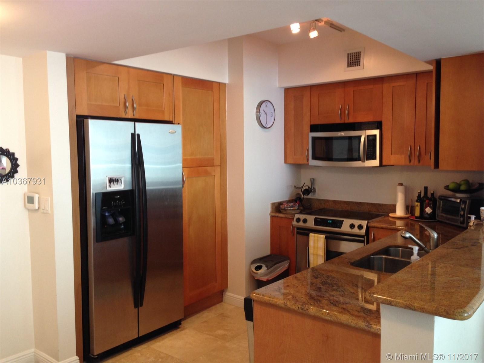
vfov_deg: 42.9
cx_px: 242
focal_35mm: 33
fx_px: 461
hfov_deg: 55.4
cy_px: 182
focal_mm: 4.12
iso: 100
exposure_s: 1/20
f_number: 2.4
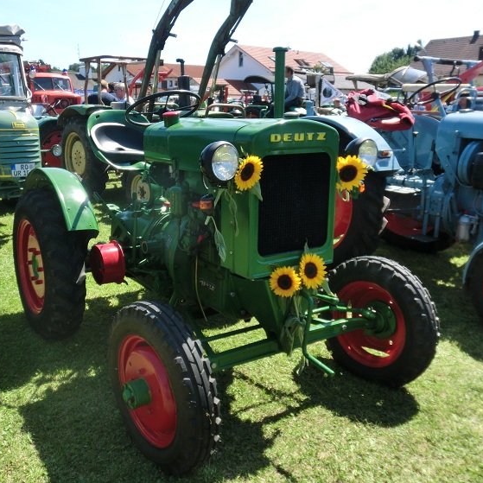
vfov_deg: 48.4
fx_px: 537
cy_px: 235
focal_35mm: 34
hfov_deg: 48.0
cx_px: 182
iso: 100
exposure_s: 1/640
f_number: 3
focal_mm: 5
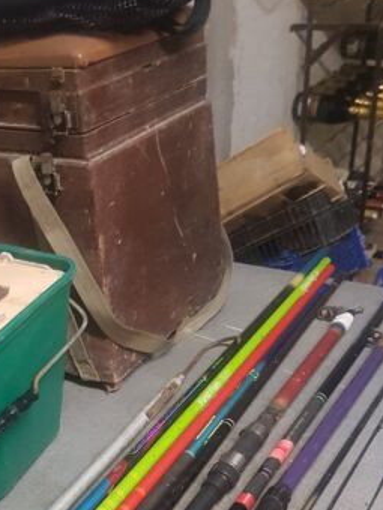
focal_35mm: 49
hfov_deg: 29.0
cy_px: 450
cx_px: 77
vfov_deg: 36.7
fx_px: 723
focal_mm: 4.2
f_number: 1.7
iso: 250
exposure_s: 1/10
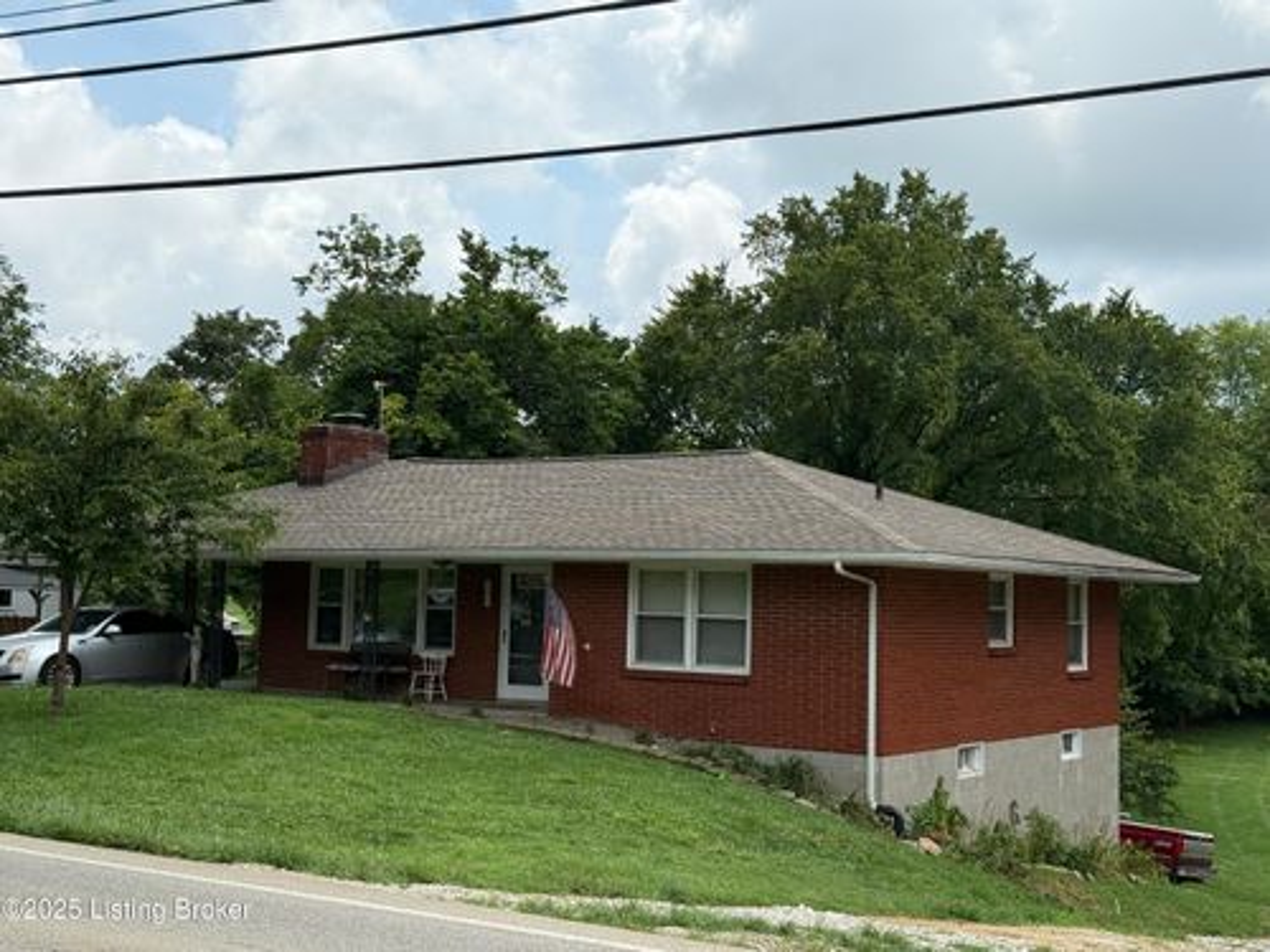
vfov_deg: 30.3
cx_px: 635
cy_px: 476
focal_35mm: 48
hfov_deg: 39.7
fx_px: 1761
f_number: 1.78
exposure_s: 1/5208
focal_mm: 6.76
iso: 80
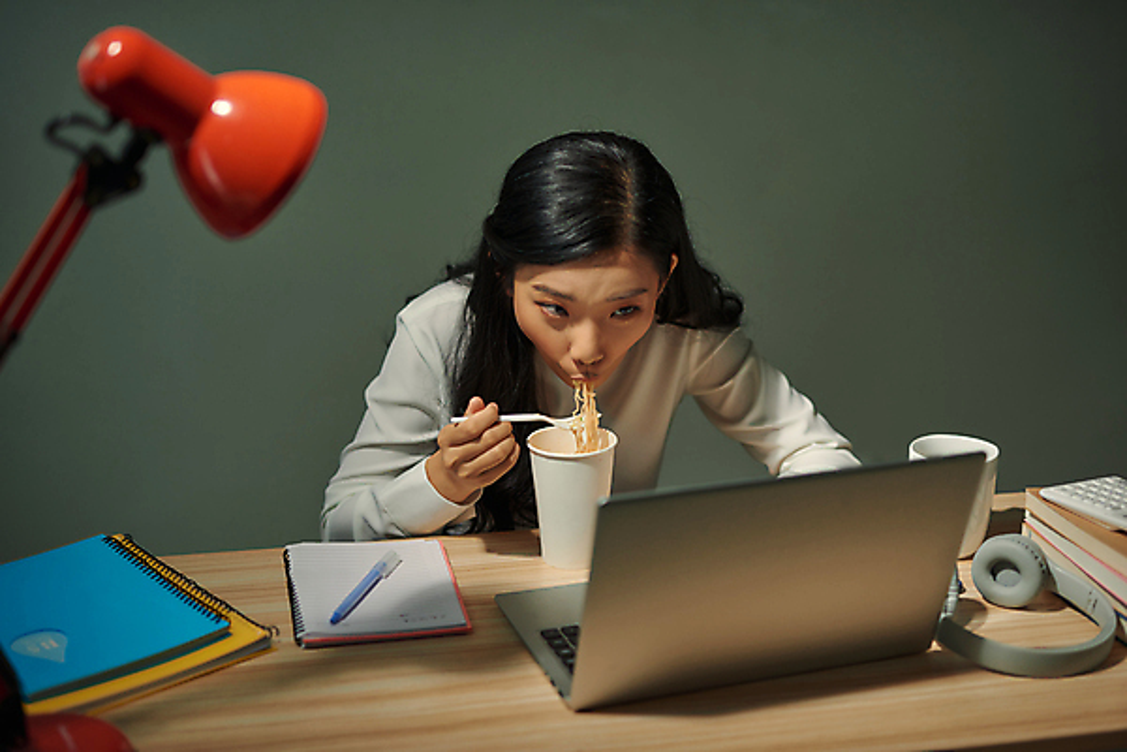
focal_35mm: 50
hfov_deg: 39.6
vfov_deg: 27.0
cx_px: 564
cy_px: 376
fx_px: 1565
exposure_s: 1/320
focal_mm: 50
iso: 100
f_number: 1.8
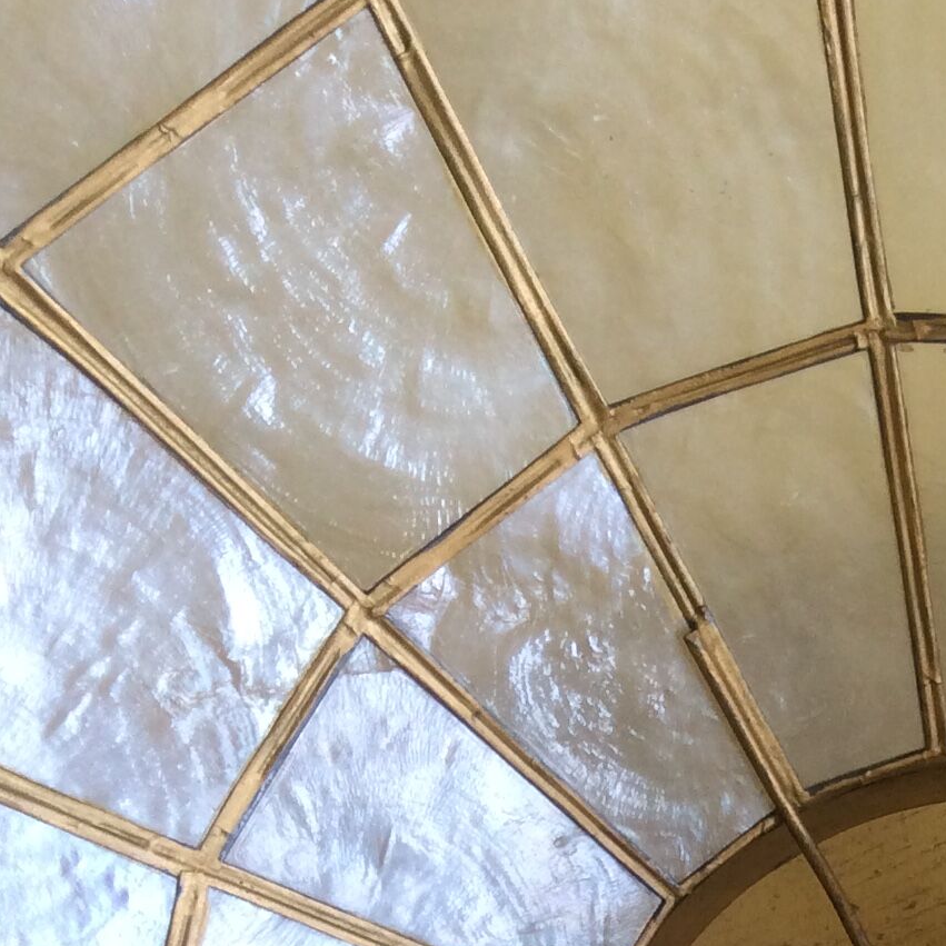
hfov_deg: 19.4
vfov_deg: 18.9
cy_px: 1171
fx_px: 2659
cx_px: 1003
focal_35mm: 86
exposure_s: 1/50
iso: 50
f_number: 2.4
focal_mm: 3.3
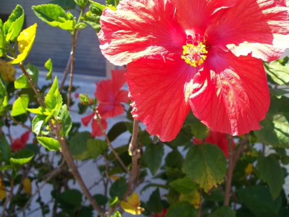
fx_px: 401
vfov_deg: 30.1
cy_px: 77
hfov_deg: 39.2
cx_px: 192
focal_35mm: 48
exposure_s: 1/400
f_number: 2.8
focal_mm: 7.54
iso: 80
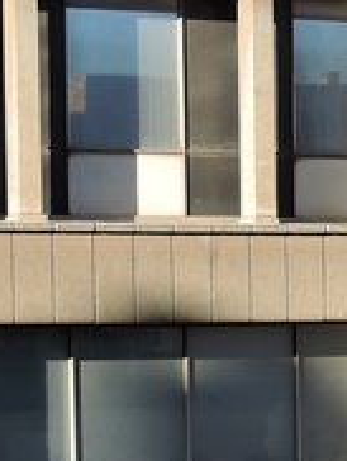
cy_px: 514
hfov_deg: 7.6
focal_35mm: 192
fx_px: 2560
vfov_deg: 10.2
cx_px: 488
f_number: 3.5
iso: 100
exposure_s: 1/320
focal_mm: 10.7
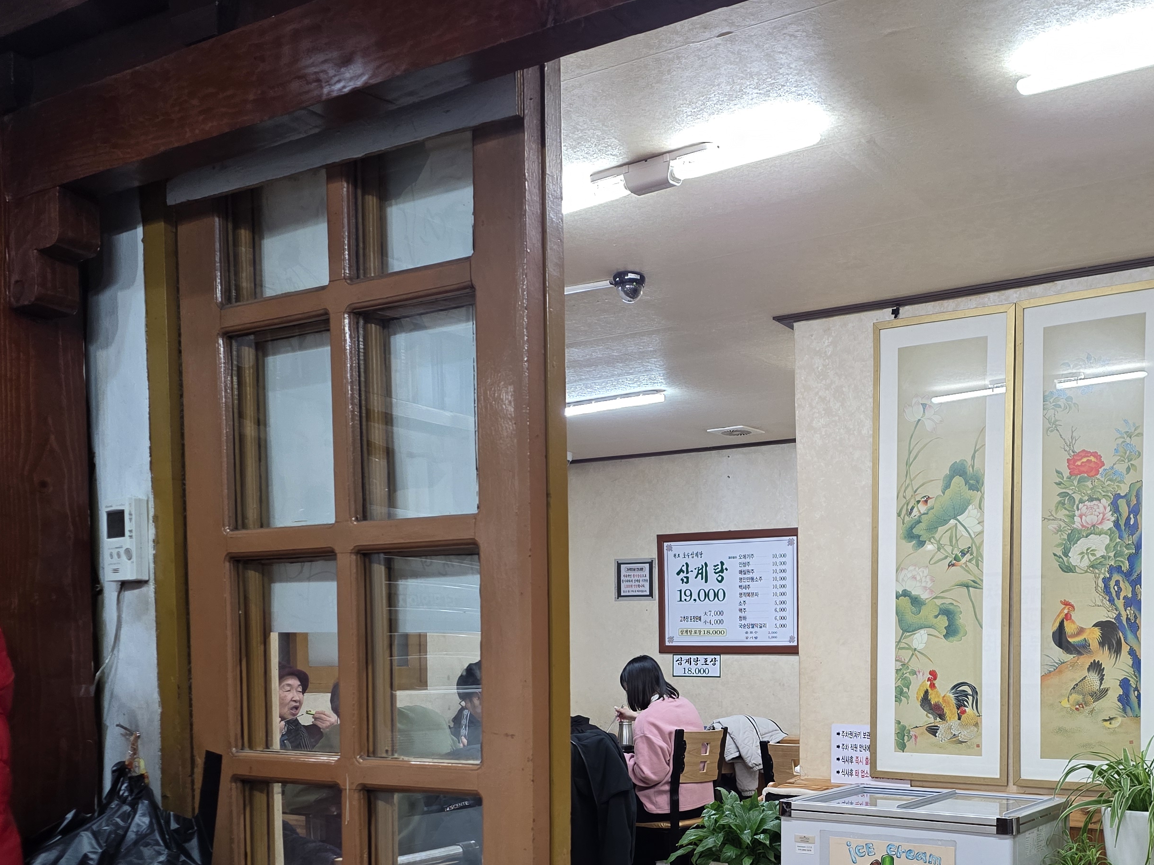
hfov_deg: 47.7
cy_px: 704
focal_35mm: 38
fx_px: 1267
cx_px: 821
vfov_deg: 36.3
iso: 250
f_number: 1.7
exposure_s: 1/120
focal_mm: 6.3
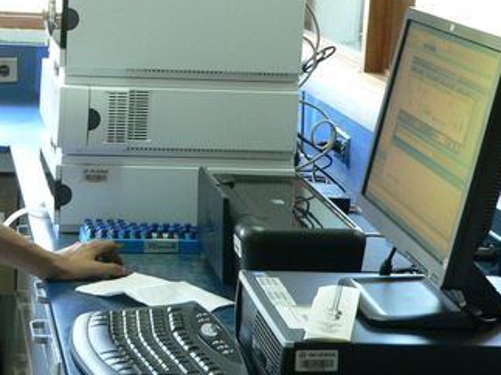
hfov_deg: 19.0
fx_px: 1490
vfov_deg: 14.3
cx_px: 149
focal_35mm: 103
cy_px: 77
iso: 200
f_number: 2.8
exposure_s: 1/20
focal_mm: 8.7
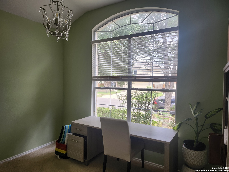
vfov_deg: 58.9
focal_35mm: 23
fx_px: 152
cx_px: 114
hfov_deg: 73.9
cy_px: 86
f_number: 1.8
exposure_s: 1/180
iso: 125
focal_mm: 5.54
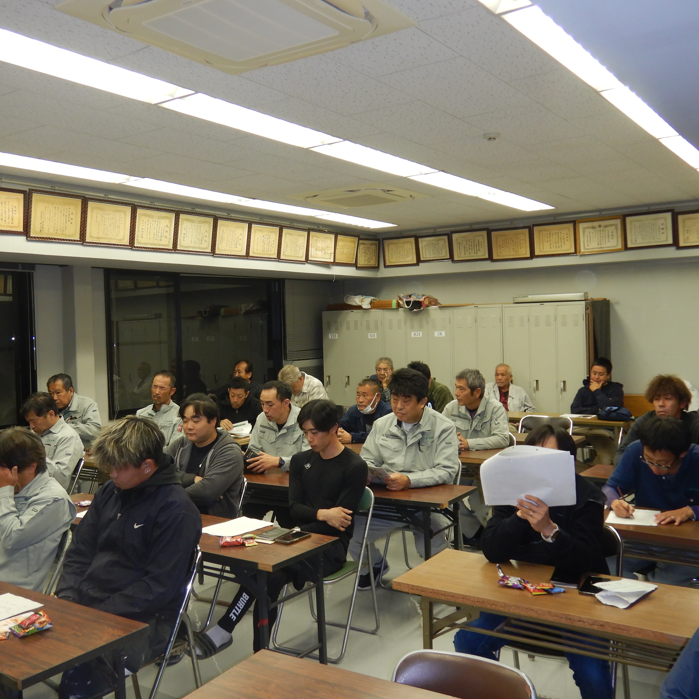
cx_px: 324
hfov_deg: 49.7
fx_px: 754
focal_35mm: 33
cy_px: 345
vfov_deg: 49.7
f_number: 2.8
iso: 140
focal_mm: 4.3
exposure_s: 1/30
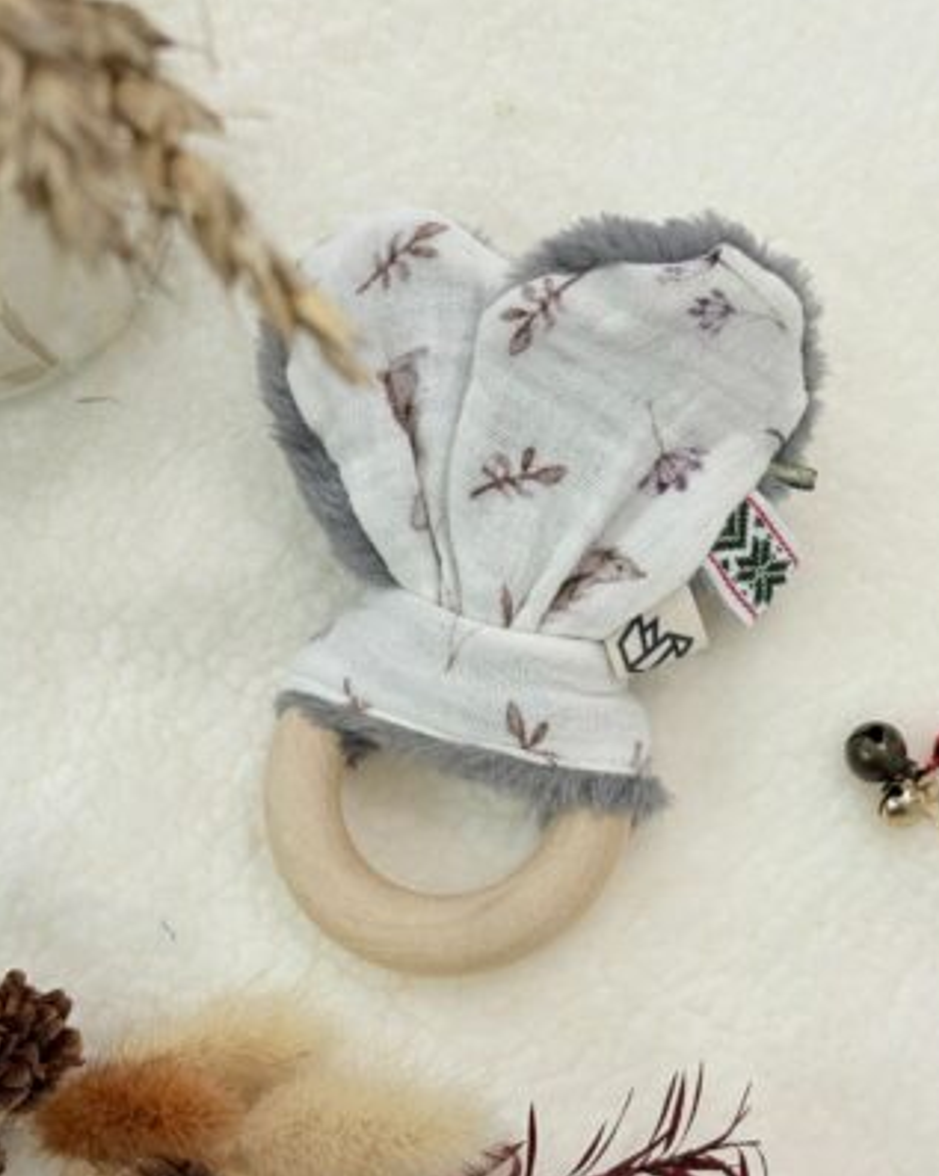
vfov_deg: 36.7
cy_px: 613
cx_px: 468
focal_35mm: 51
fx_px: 1774
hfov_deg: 29.7
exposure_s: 1/60
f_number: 1.78
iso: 125
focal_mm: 6.76
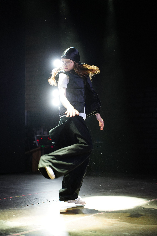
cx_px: 78
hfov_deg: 18.2
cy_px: 118
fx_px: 491
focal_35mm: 75
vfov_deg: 27.0
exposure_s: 1/320
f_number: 2.8
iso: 2500
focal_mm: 75
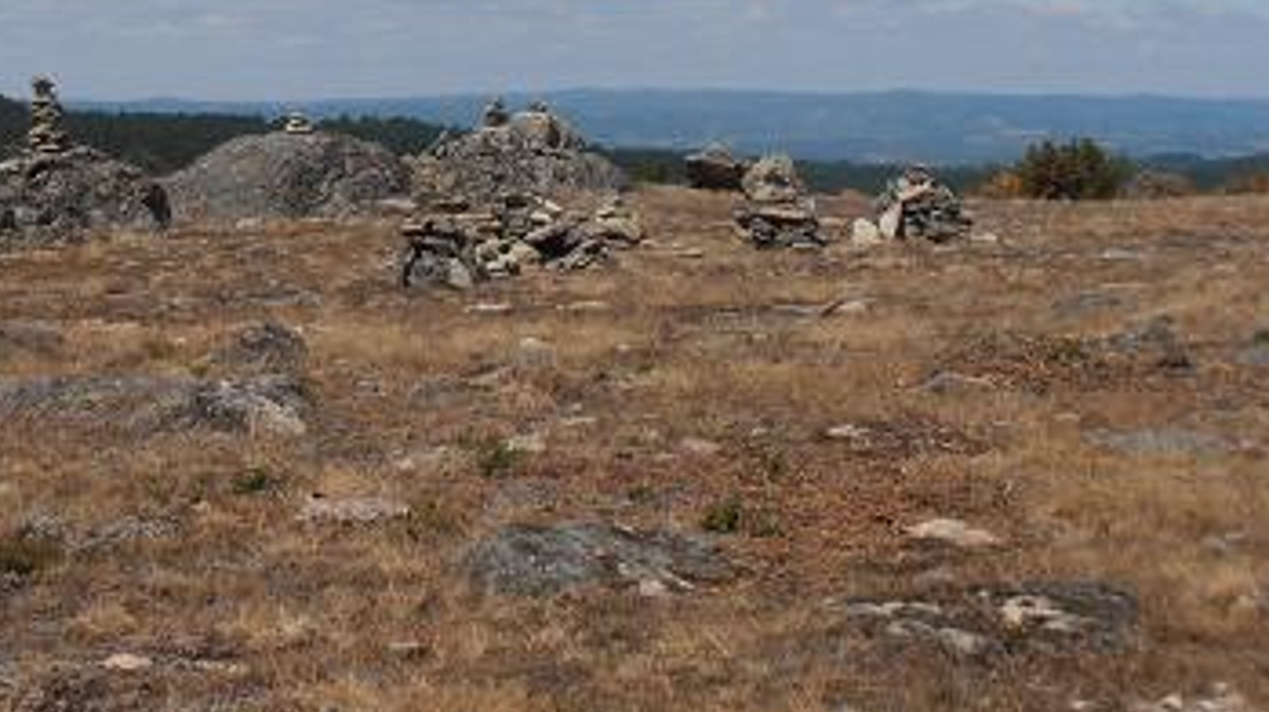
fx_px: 3162
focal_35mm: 94
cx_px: 411
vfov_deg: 12.7
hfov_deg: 22.6
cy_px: 36
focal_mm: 10.04
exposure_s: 1/1250
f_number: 4.5
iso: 80
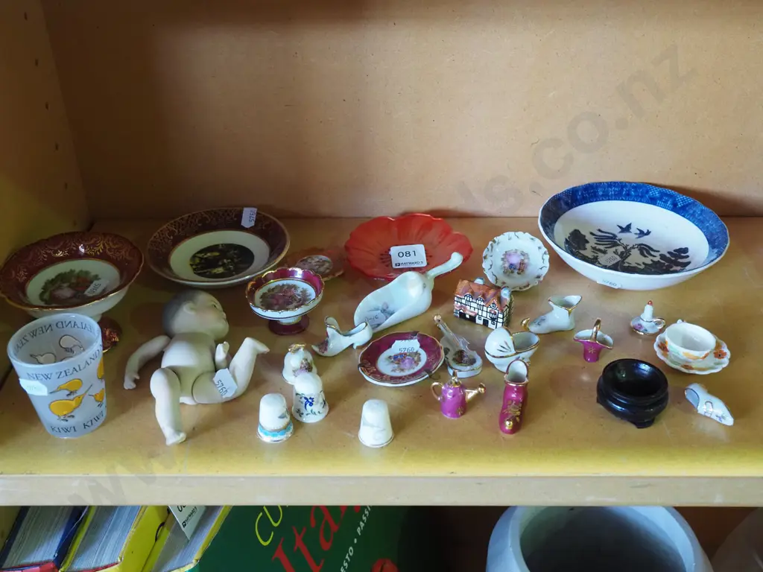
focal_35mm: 38
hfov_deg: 49.0
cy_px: 286
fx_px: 838
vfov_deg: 37.7
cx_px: 382
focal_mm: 19
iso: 2500
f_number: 5.6
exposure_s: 1/25
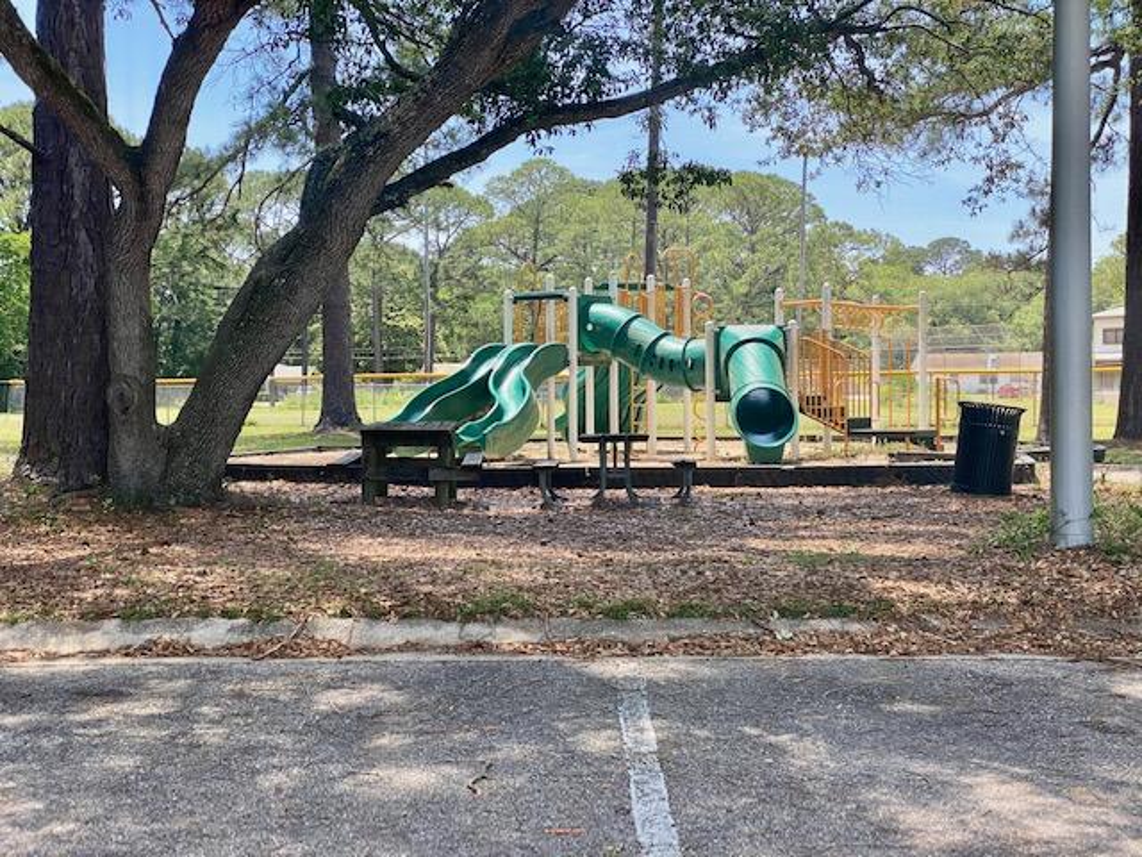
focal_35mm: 52
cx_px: 571
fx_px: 1716
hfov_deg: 36.8
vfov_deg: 28.0
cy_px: 428
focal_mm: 6
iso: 20
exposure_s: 1/282
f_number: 2
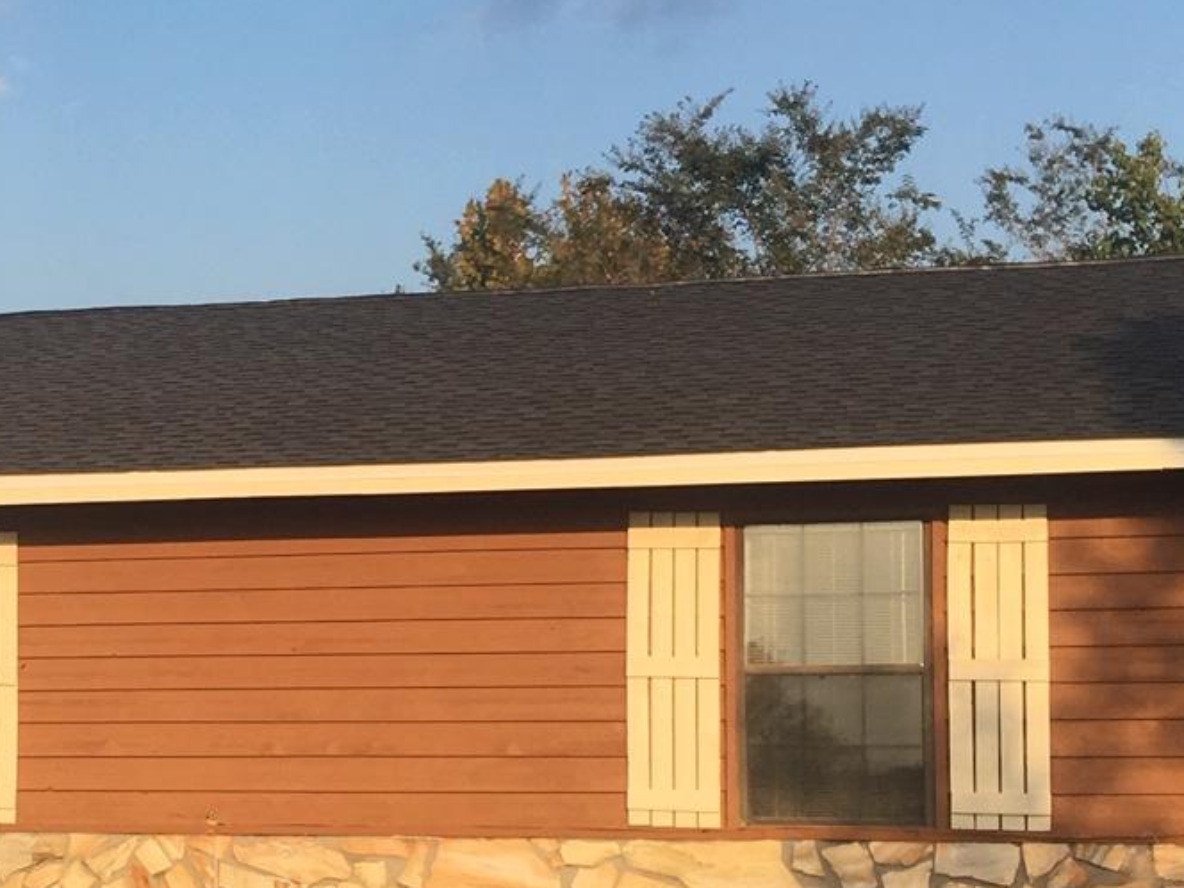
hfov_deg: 21.2
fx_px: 3010
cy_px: 626
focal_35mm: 88
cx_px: -109
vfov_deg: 16.7
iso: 25
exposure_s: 1/818
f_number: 2.2
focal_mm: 4.15
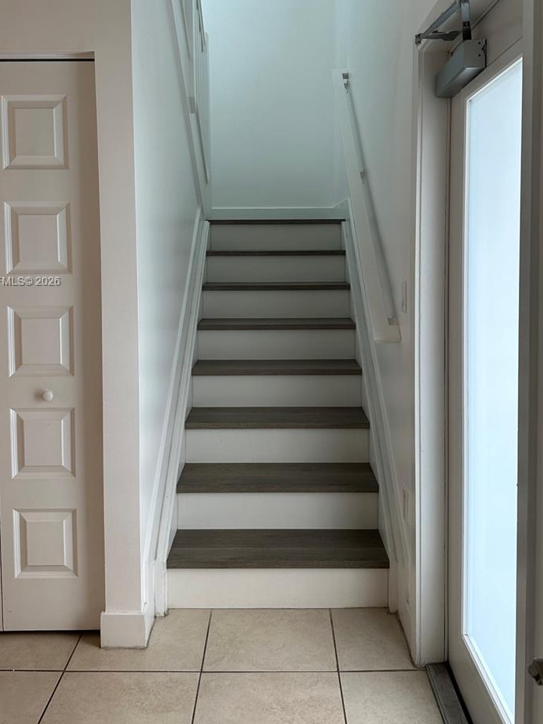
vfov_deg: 57.8
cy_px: 282
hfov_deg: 45.4
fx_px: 648
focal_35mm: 31
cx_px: 266
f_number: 1.78
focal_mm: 6.86
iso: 64
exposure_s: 1/142
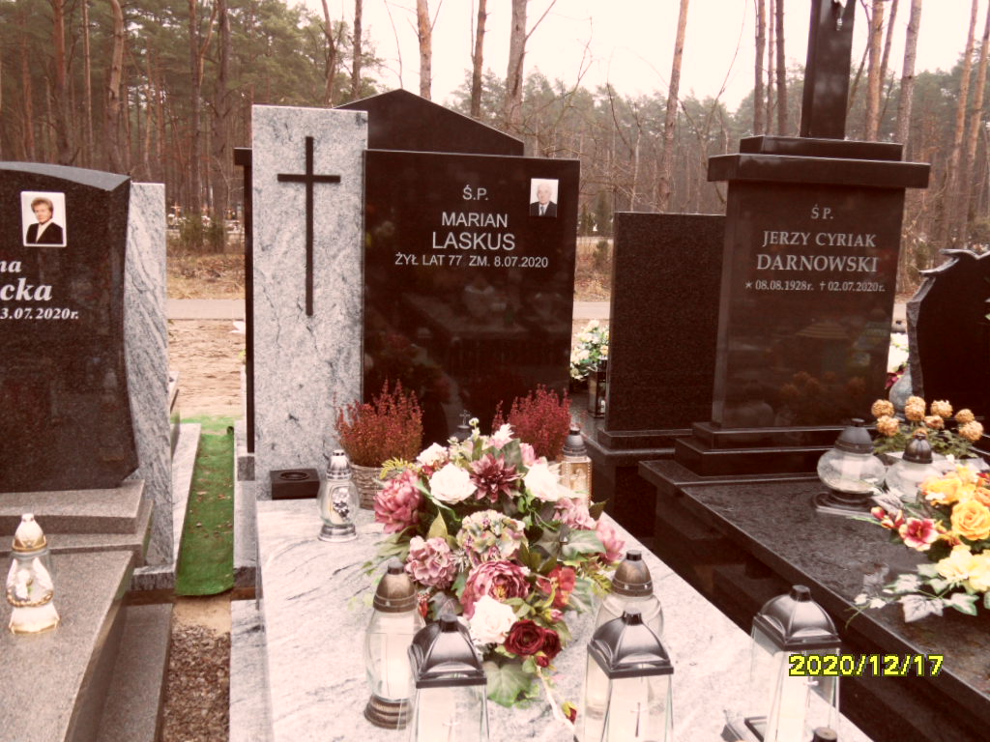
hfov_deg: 56.8
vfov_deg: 44.2
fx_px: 915
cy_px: 371
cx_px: 495
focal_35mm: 32
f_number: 3.4
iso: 120
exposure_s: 1/30
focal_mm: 5.3
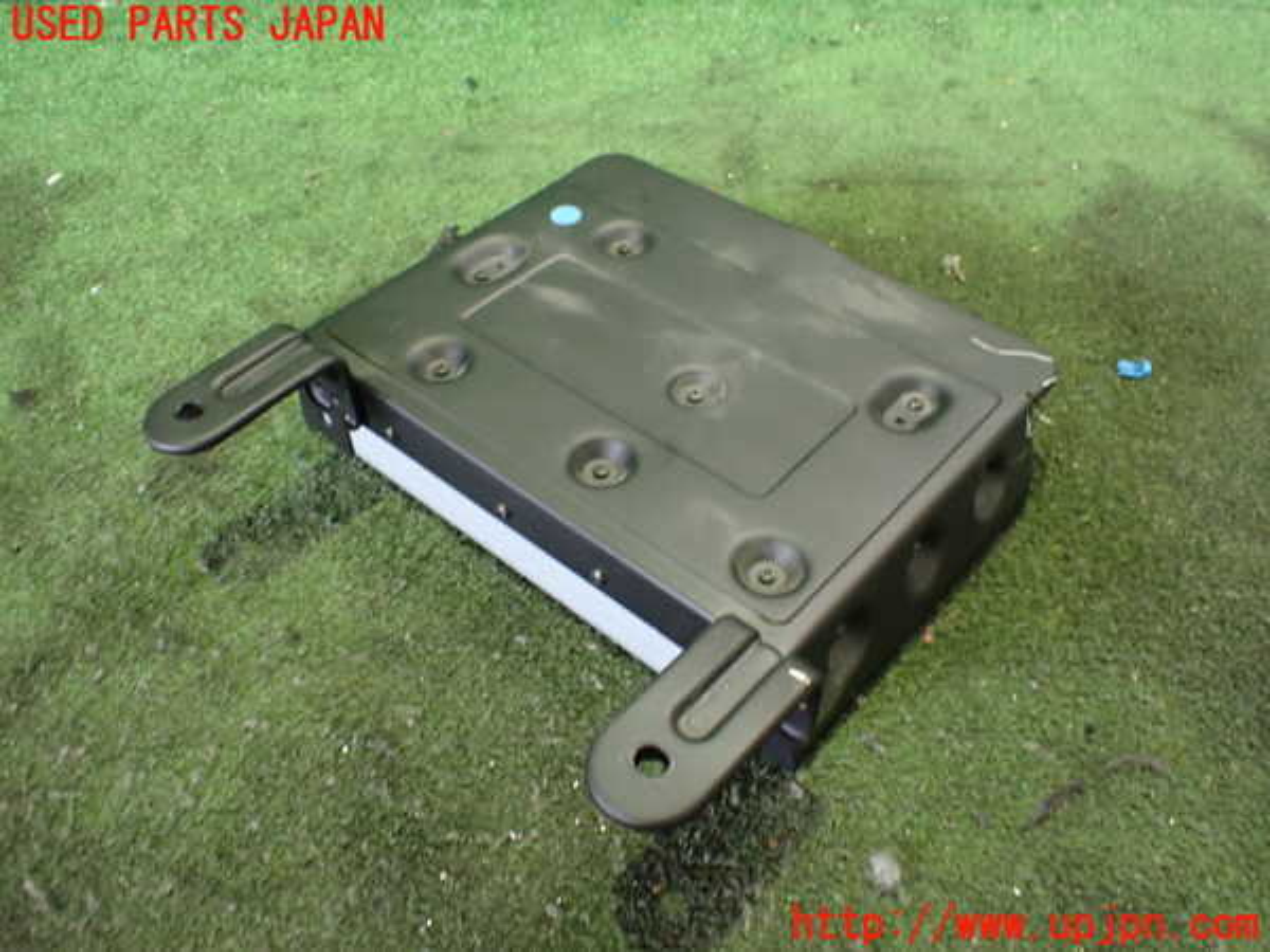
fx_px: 1101
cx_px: 635
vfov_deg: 46.8
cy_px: 476
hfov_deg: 60.0
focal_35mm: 30
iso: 800
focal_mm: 5.4
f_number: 2.3
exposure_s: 1/30
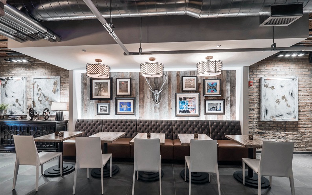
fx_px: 128
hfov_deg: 101.4
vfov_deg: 74.6
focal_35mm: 15
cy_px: 108
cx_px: 157
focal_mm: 7
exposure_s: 1.3
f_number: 9
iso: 200
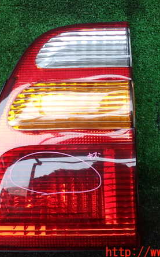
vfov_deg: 46.2
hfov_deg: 29.7
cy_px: 130
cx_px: 63
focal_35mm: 43
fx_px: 300
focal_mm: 5.4
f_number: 3.2
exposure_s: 1/100
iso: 100
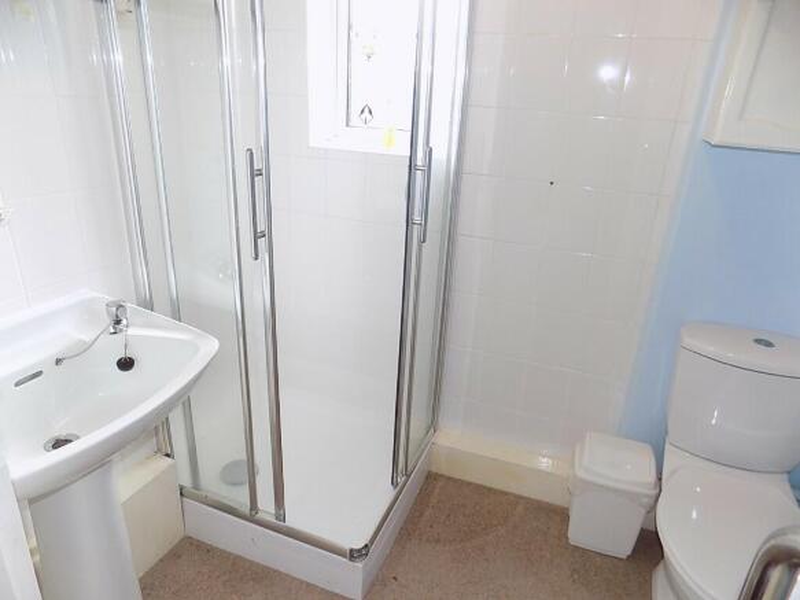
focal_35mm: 23
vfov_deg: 58.9
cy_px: 300
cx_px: 400
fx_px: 531
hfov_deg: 73.9
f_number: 3.1
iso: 140
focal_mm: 4
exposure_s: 1/30
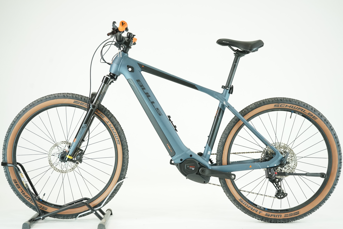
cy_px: 114
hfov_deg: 36.2
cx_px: 172
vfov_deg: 24.6
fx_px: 524
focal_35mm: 55
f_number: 5.6
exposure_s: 1/200
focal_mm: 55
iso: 2500
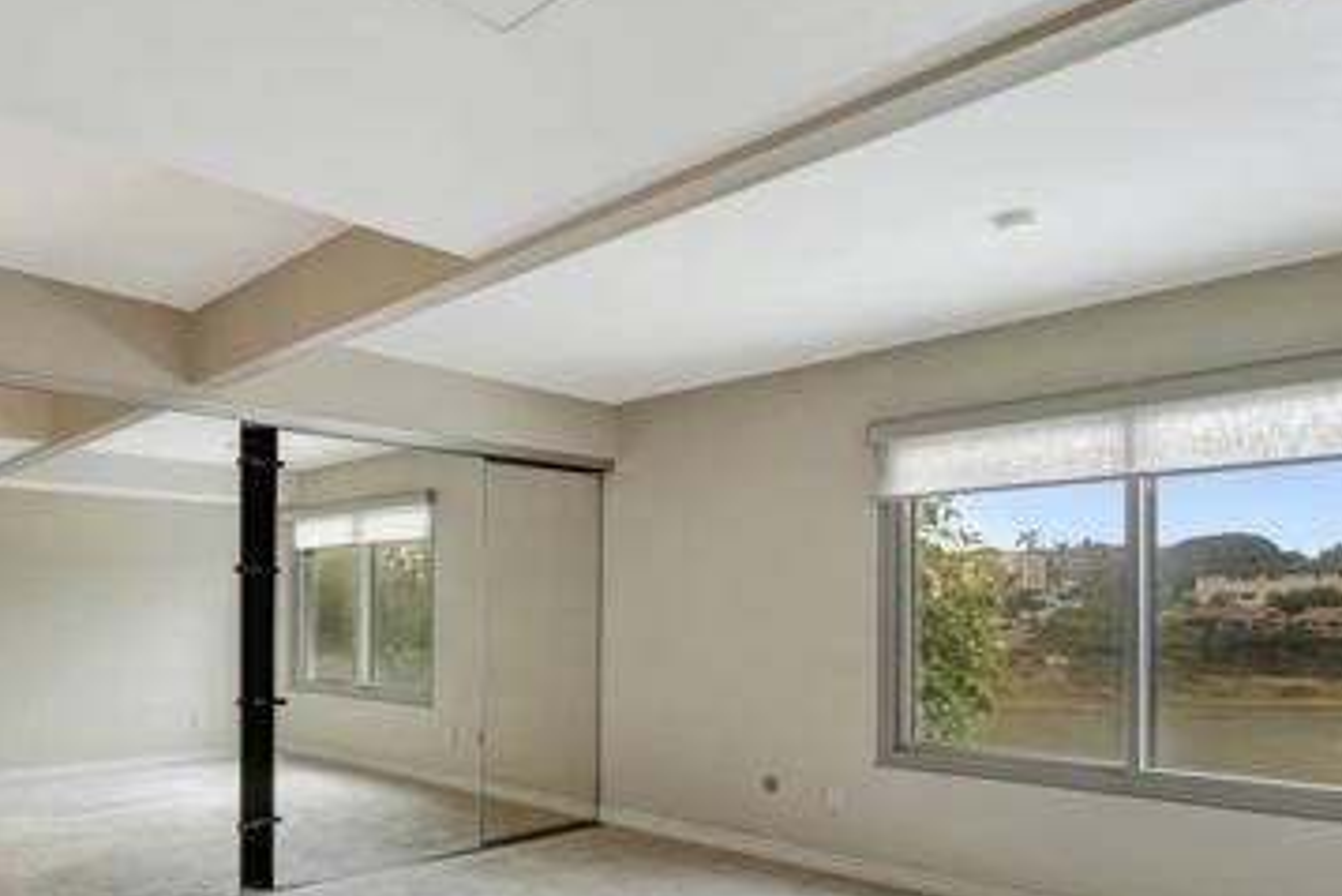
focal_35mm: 25
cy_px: 628
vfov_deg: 50.0
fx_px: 932
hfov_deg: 67.4
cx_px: 352
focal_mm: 14
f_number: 8
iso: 100
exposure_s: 1/4
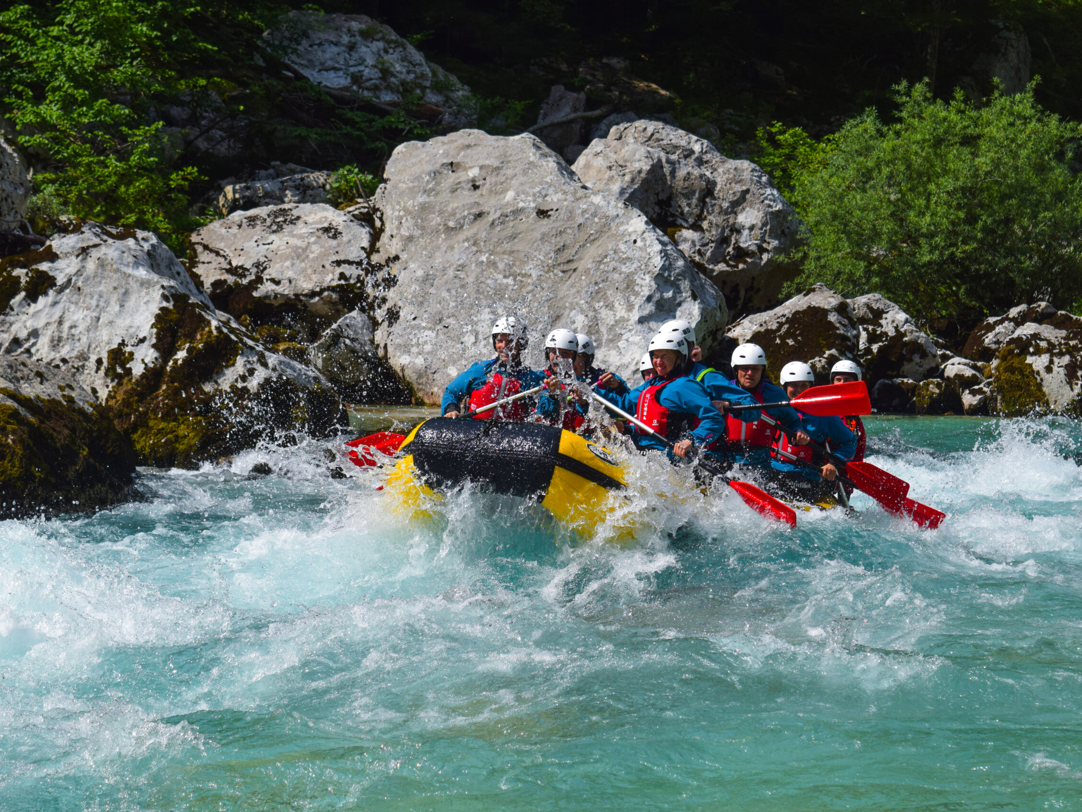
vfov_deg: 16.5
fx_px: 2799
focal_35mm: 90
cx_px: 528
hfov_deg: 21.9
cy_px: 406
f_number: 8
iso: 400
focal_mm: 55
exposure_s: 1/2000
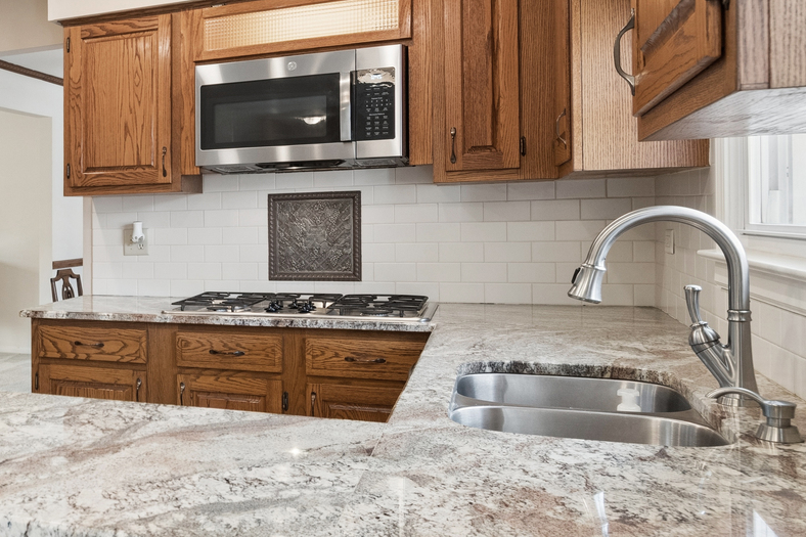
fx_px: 828
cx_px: 23
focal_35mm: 37
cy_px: 235
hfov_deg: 45.0
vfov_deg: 35.9
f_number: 8
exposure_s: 1/50
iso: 800
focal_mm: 12
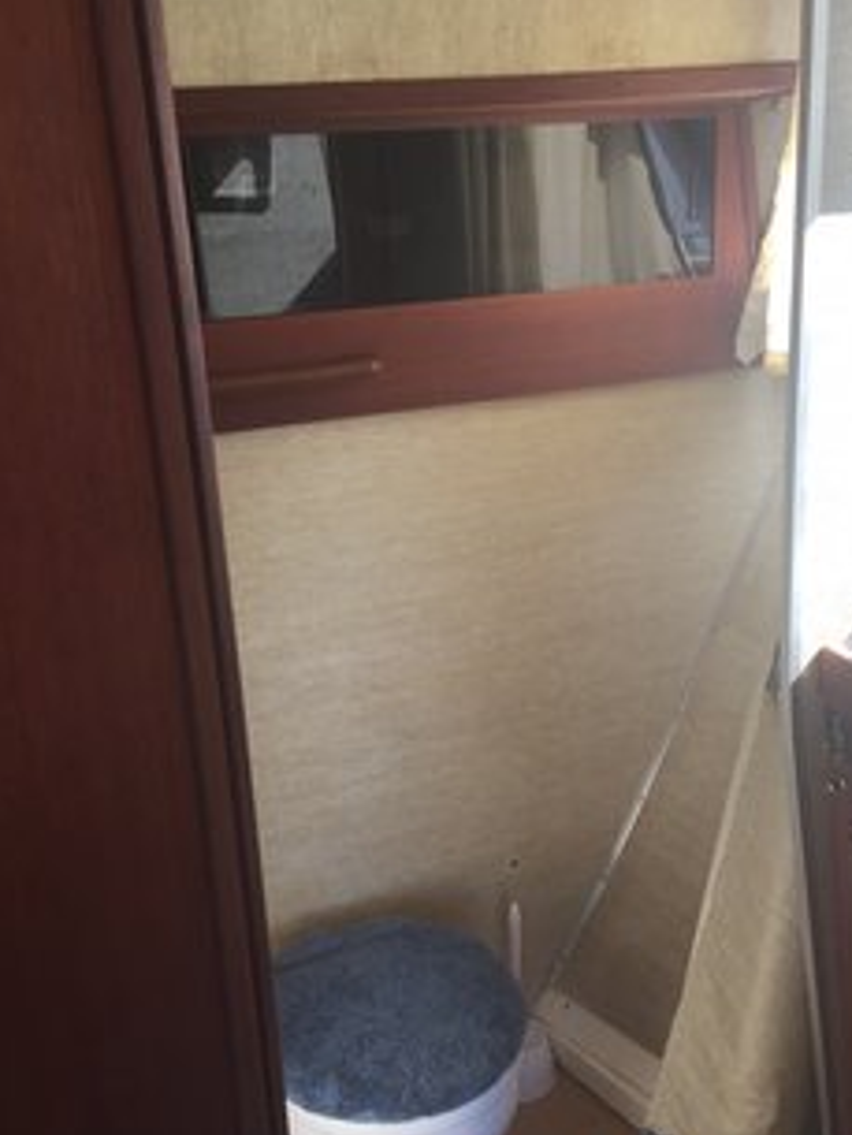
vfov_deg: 48.9
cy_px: 621
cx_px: 484
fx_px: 1246
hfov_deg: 37.7
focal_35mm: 38
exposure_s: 1/60
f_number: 2.2
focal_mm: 4.15
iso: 32
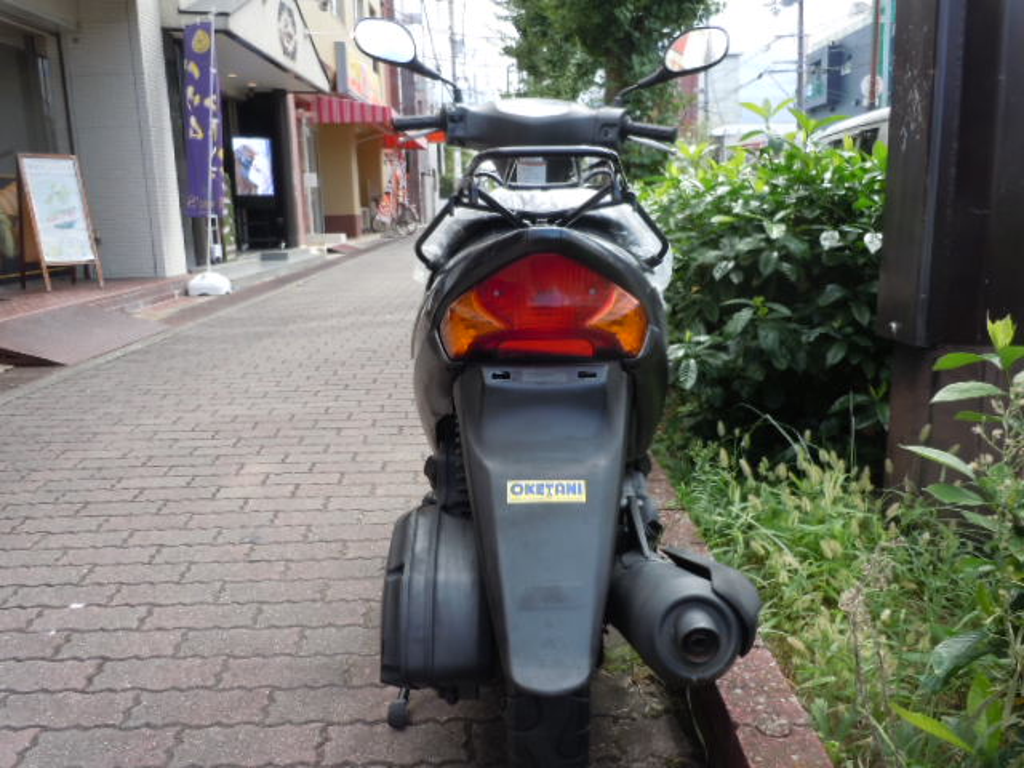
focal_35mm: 28
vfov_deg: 49.7
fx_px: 828
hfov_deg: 63.4
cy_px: 384
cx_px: 512
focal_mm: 5
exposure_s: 1/160
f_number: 3.7
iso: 100
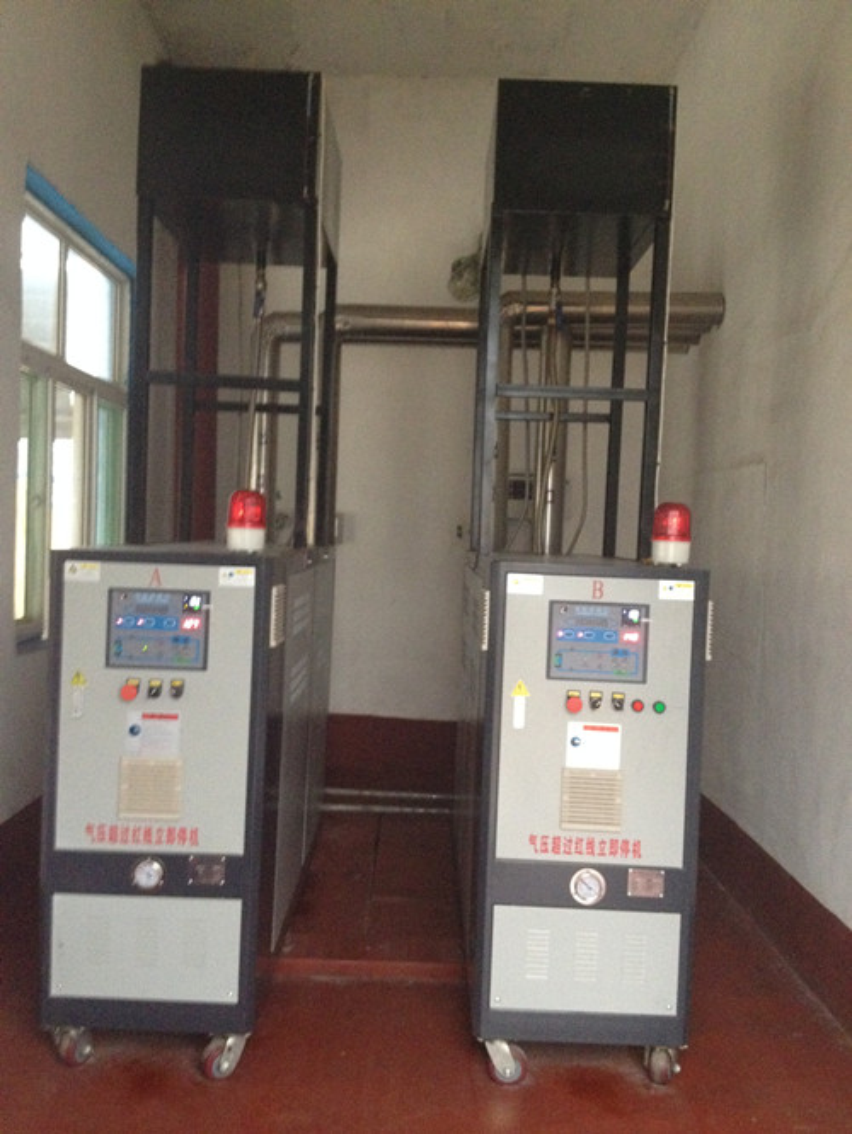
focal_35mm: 35
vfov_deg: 52.6
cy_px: 567
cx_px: 426
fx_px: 1148
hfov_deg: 40.7
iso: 500
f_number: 2.4
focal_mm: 4.28
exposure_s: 1/15
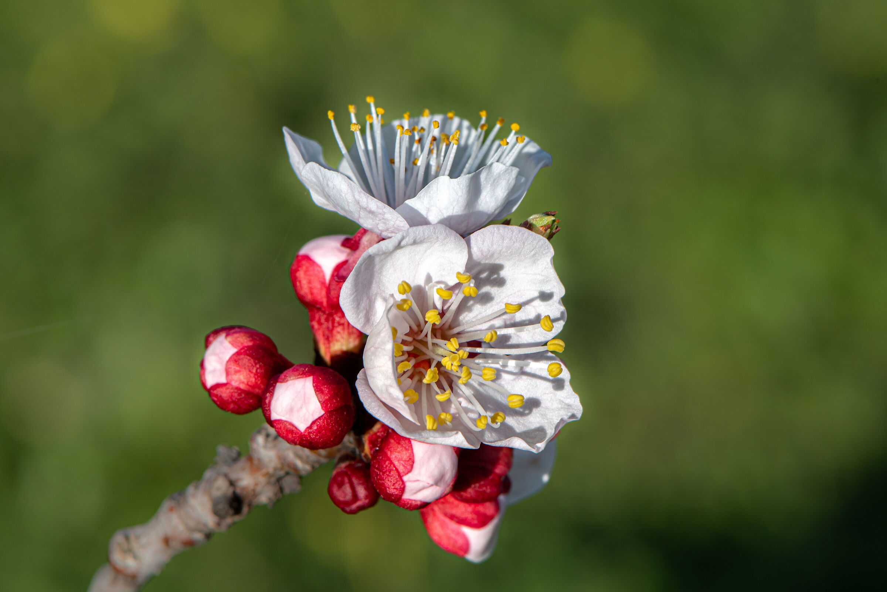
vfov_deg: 8.7
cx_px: 444
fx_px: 3880
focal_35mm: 158
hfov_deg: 13.0
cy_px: 296
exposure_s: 1/100
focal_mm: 105
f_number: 16
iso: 160
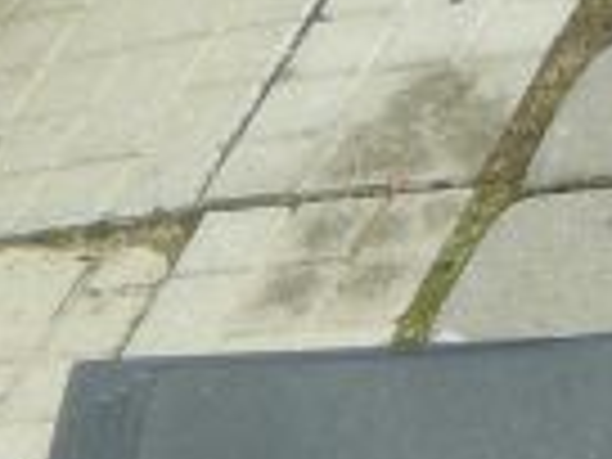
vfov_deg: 4.4
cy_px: 963
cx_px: 698
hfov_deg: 5.9
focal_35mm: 335
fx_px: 5923
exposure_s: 1/400
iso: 80
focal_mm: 10.5
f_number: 3.7
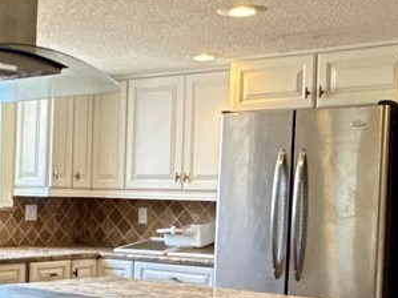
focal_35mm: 75
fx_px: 862
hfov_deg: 24.2
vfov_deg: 19.5
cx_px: -44
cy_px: 217
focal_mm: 2.22
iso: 400
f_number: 2.2
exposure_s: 1/98
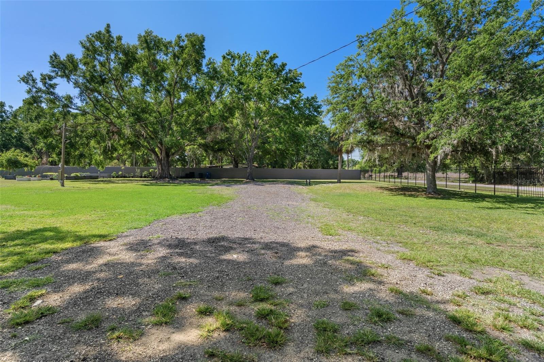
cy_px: 181
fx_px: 257
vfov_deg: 70.4
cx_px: 272
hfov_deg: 93.3
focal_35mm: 17
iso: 320
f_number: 8
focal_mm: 17
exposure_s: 1/10
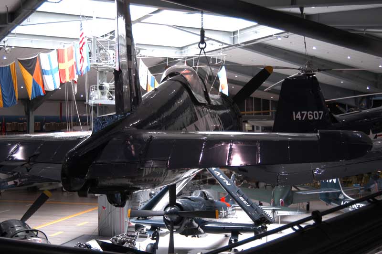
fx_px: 509
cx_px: 191
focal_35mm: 48
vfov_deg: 28.0
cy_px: 127
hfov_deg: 41.1
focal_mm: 32
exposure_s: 1/25
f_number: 4
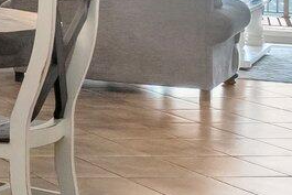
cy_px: -91
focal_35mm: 116
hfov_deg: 12.4
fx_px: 941
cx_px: -474
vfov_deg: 11.4
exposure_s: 1/20
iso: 800
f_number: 8
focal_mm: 10
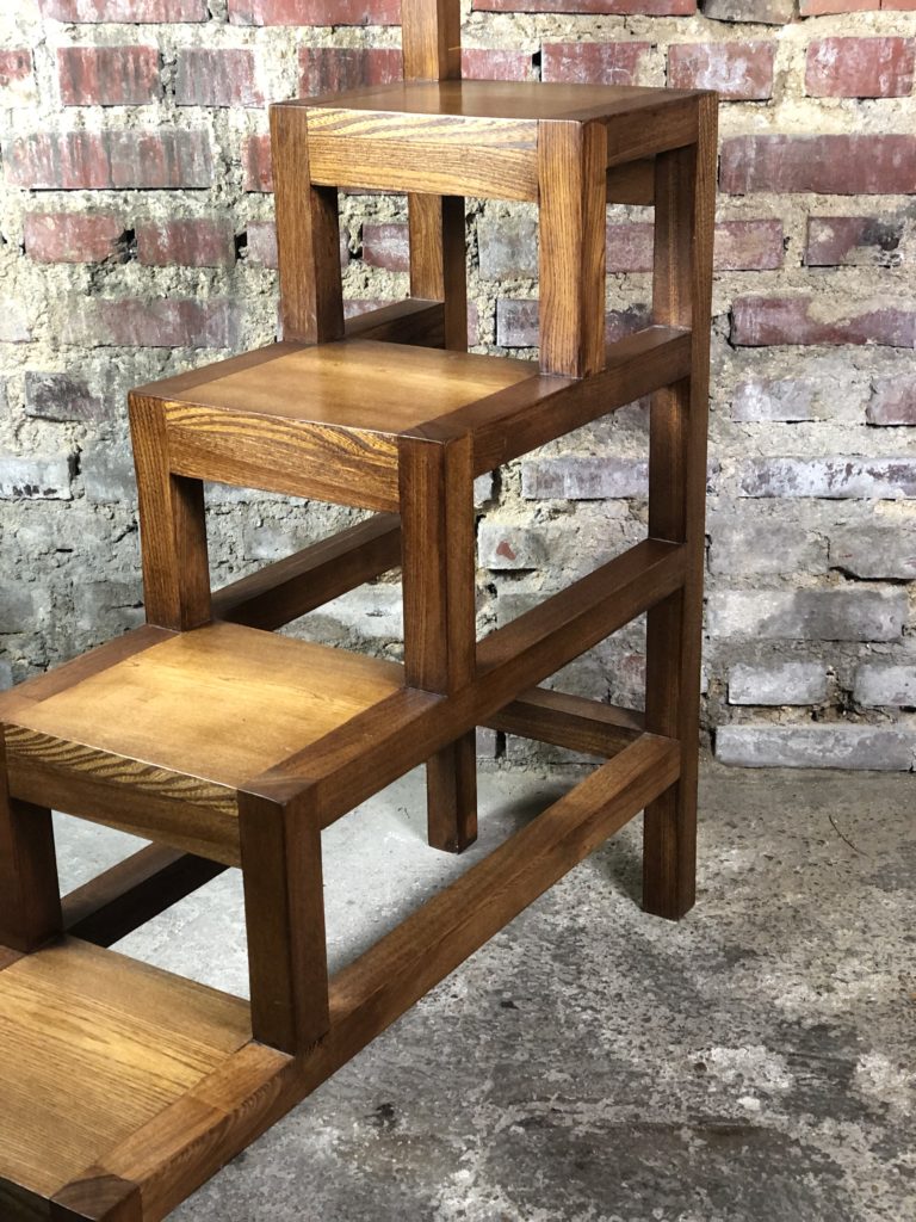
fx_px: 1835
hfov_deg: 28.0
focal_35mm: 52
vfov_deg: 36.8
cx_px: 458
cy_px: 611
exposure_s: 1/25
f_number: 2.4
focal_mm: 6
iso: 160
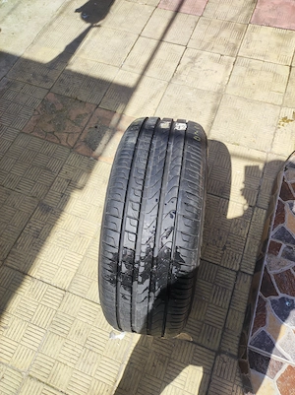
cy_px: 198
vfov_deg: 69.4
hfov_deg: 54.8
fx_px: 285
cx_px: 148
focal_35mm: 25
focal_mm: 4.7
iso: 50
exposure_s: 1/449
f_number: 1.79
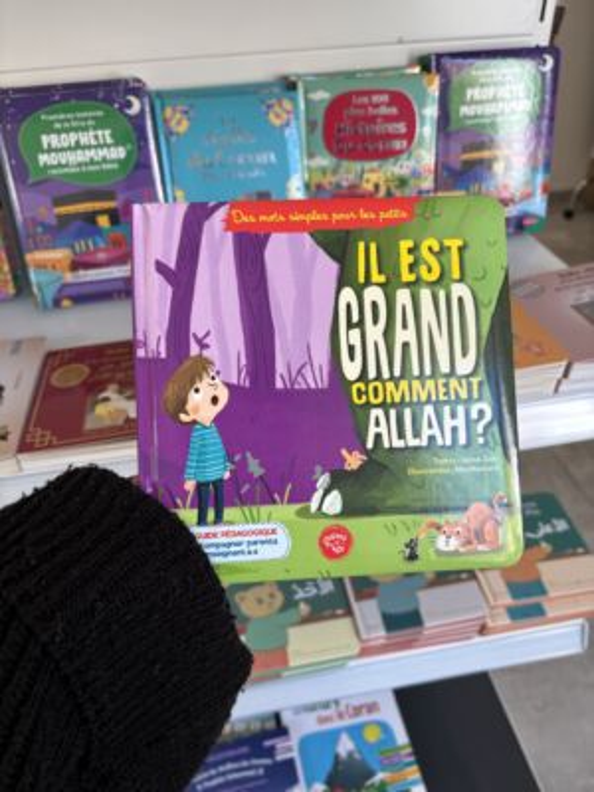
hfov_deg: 53.1
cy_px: 396
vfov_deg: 67.3
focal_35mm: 26
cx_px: 297
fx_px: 595
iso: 40
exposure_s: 1/100
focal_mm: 5.96
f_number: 1.6
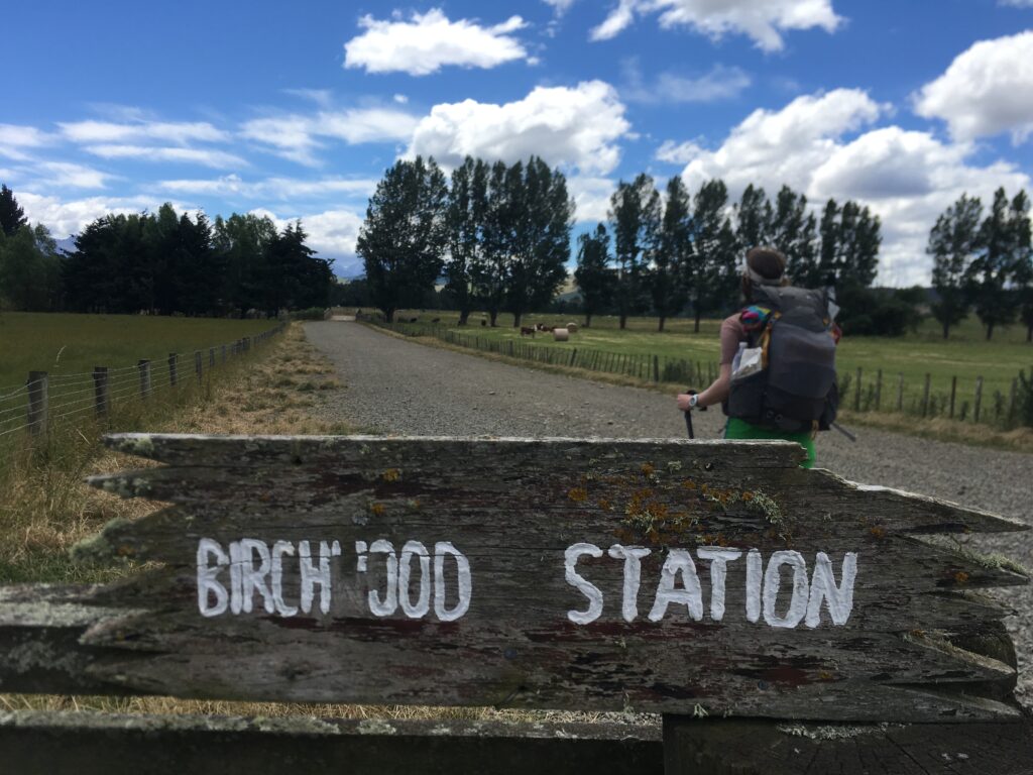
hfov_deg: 61.7
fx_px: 865
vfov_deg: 48.2
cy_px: 388
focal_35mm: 29
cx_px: 516
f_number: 2.2
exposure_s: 1/1789
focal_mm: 4.15
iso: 25
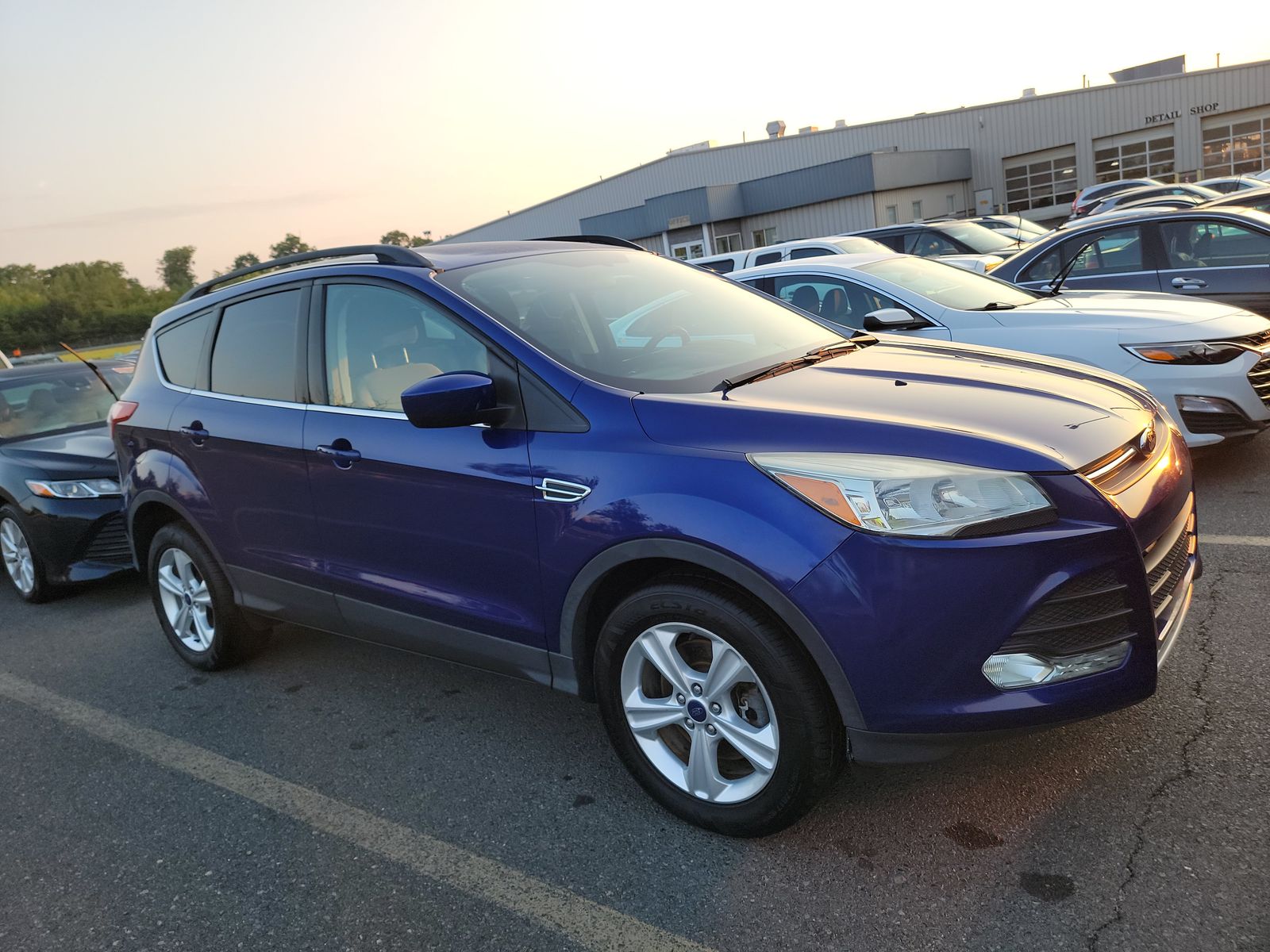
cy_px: 476
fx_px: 881
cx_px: 635
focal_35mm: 24
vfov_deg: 56.8
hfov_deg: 71.6
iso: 59
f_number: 1.8
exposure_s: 1/119
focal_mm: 6.7
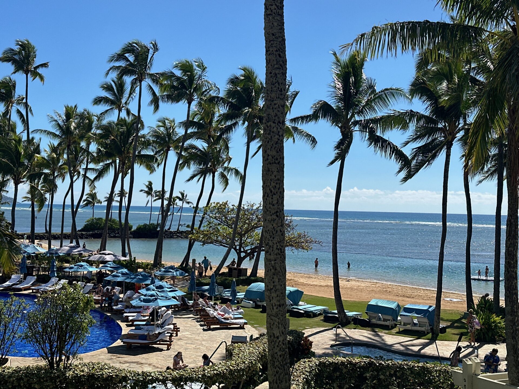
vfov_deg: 30.3
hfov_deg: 39.7
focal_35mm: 48
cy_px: 194
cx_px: 260
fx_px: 720
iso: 64
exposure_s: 1/7092
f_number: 1.78
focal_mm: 6.86
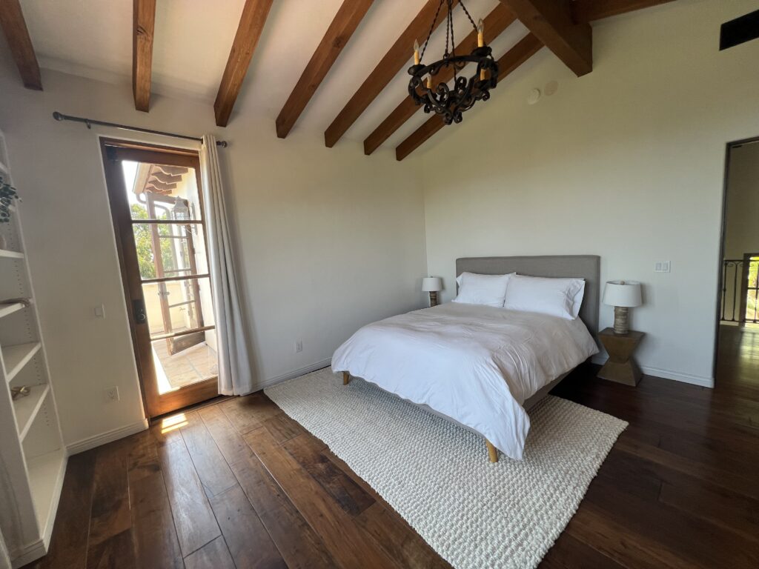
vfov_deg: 89.9
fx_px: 285
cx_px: 380
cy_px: 284
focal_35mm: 13
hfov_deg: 106.2
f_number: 1.8
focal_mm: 1.57
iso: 64
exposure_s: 1/99
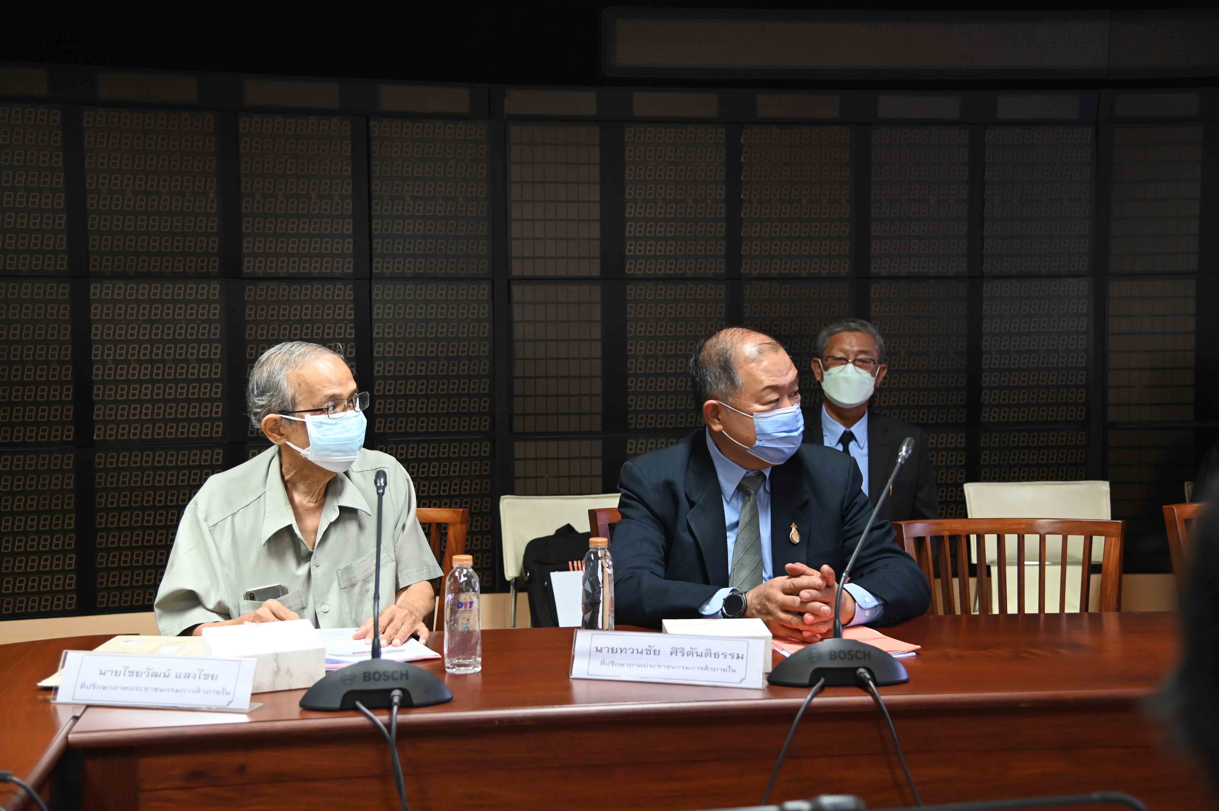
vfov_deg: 28.0
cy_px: 406
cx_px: 610
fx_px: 1624
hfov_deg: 41.1
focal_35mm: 48
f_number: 4
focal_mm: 48
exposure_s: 1/125
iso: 2800
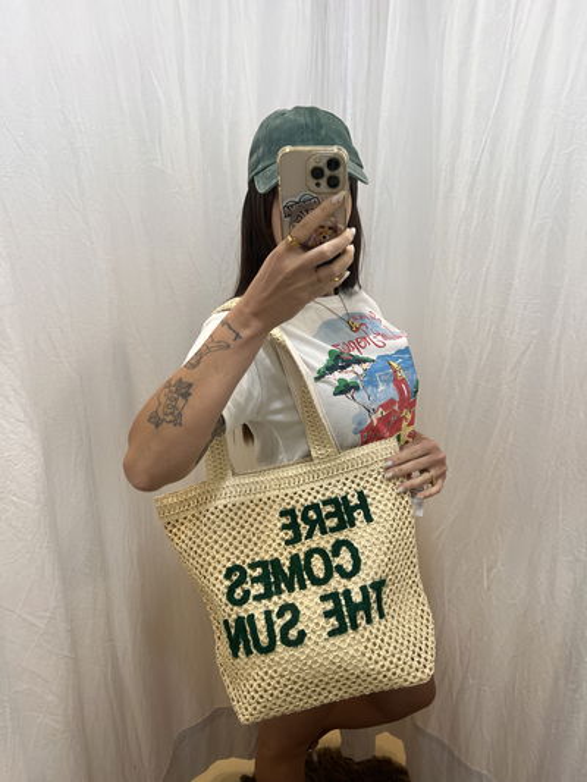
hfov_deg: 53.1
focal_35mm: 26
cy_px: 391
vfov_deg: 67.3
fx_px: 588
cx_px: 294
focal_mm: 5.7
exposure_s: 1/100
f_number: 1.5
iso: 80
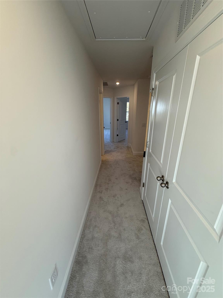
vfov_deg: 102.1
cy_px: 149
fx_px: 120
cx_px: 112
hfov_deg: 85.7
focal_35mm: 14
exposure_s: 1/120
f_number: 2.2
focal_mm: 2.22
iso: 125
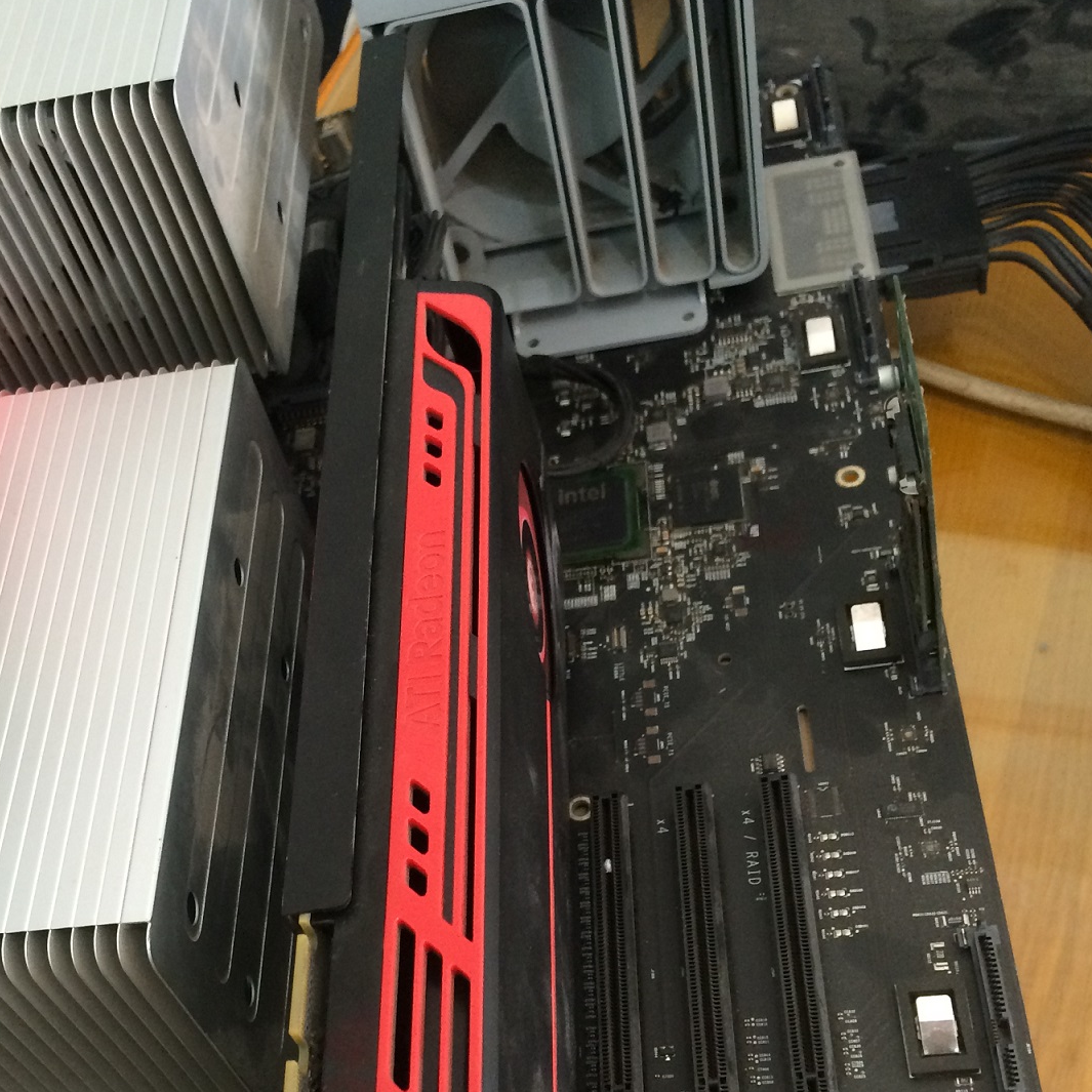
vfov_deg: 38.2
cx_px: 421
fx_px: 1570
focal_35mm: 44
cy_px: 660
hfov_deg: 38.1
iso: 250
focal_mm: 4.15
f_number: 2.2
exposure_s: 1/33
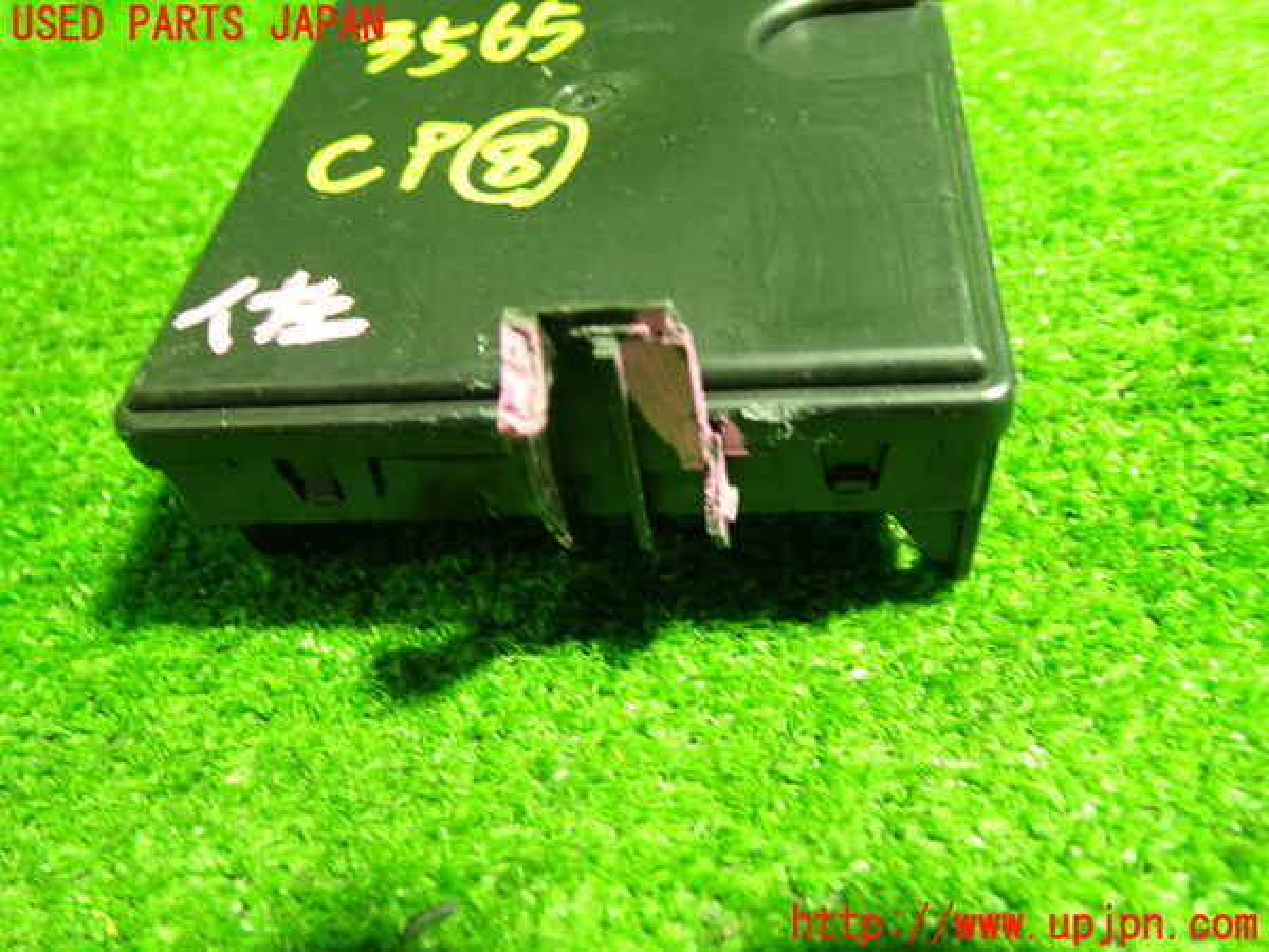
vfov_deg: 46.8
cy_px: 476
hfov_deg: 60.0
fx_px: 1100
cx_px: 634
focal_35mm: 30
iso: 800
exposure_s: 1/20
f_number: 2.3
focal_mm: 5.4
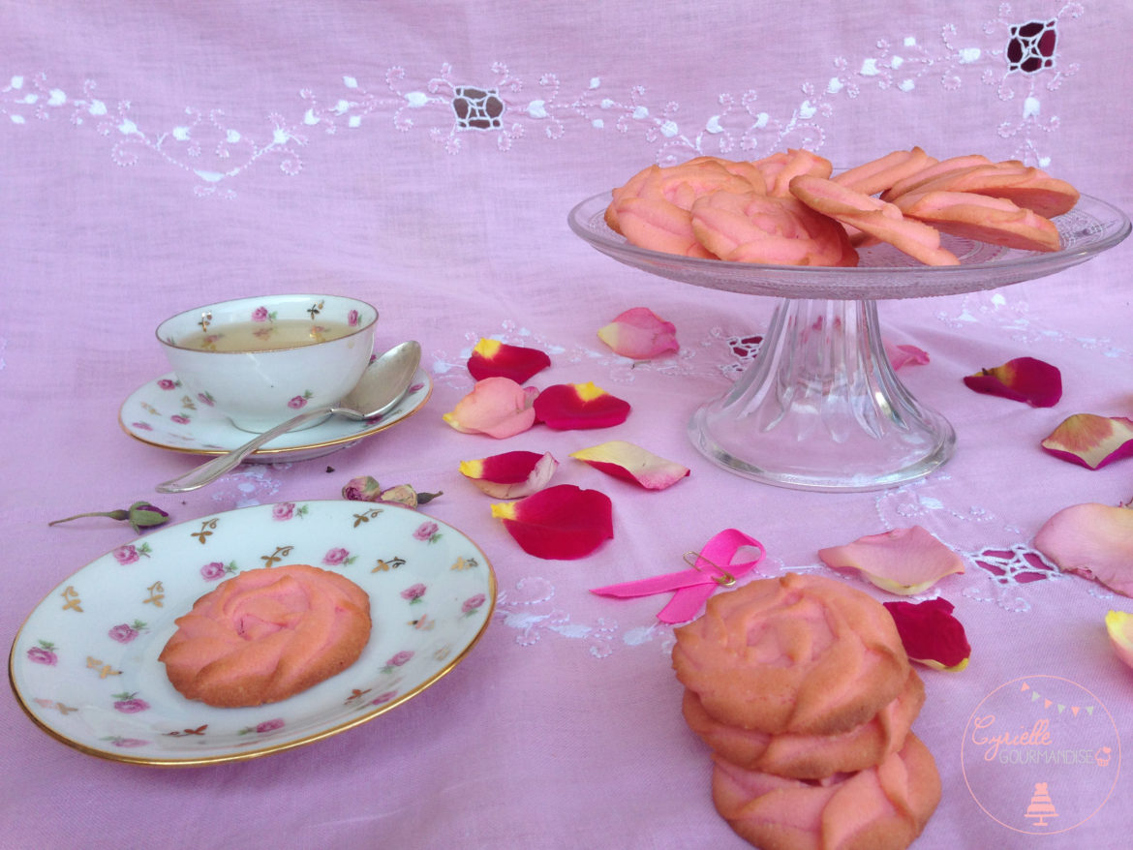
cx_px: 566
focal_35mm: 33
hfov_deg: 55.3
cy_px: 425
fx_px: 1080
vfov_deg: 43.0
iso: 50
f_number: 2.4
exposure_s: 1/191
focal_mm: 4.12
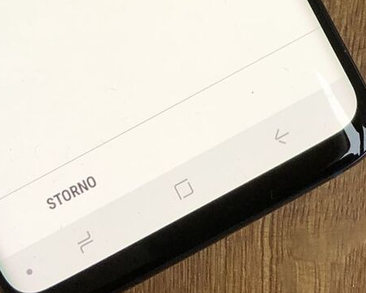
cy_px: -175
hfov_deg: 16.6
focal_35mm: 116
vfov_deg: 12.5
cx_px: 215
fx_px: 1257
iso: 32
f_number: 1.8
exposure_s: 1/48
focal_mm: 4
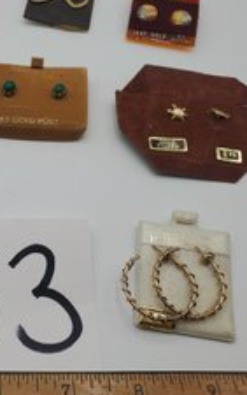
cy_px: 176
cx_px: 24
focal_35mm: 42
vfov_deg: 47.1
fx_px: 451
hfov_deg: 29.3
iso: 50
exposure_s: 1/694
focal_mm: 4.3
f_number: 2.4
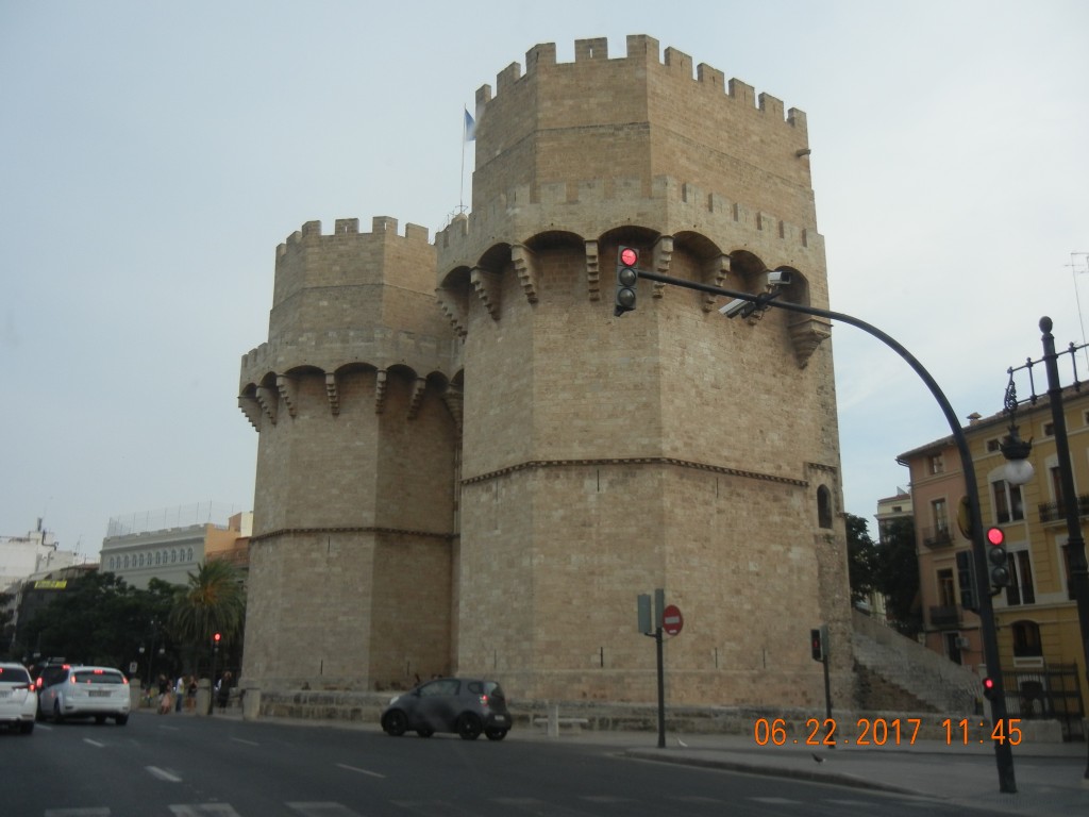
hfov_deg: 54.0
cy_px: 408
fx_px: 1070
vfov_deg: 41.8
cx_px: 544
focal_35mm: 34
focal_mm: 6.2
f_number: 3.6
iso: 160
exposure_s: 1/654
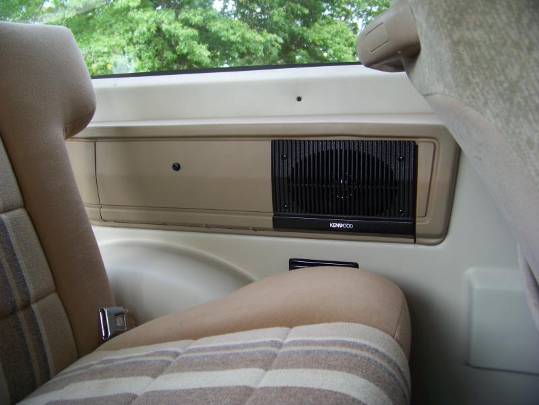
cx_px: 270
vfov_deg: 39.7
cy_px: 202
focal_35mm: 36
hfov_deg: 51.4
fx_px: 561
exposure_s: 1/50
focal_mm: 5.85
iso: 62
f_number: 2.8
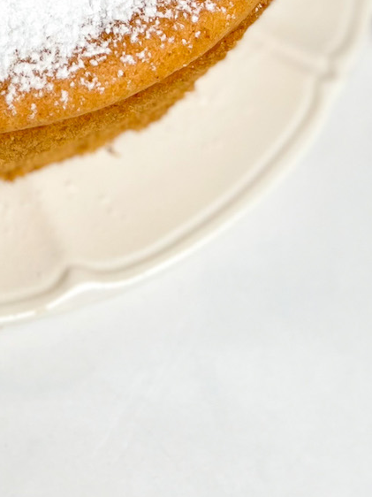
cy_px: -168
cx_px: -192
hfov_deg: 16.9
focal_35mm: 79
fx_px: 1133
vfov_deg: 22.0
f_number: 1.5
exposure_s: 1/450
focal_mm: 5.7
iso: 50
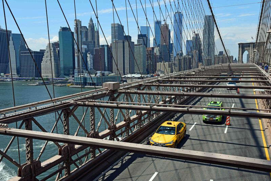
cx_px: 136
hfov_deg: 55.8
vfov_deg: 38.9
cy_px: 90
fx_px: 256
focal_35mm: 34
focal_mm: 34
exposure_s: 1/400
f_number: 10
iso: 200
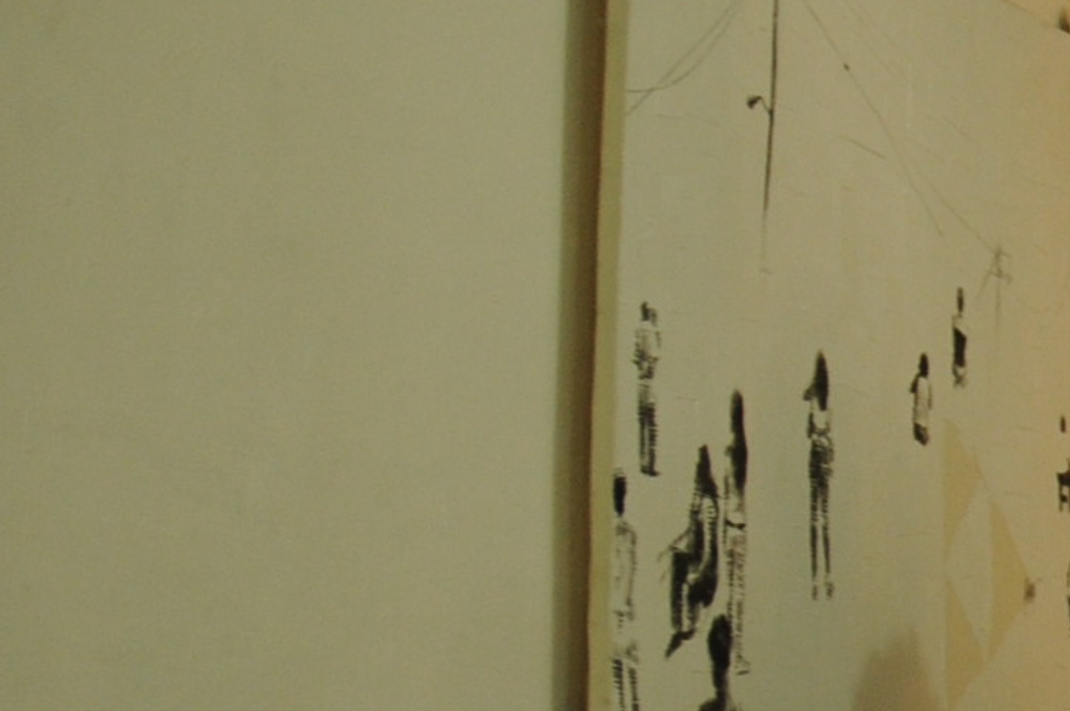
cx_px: 2317
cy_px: 801
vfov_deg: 11.2
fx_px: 3563
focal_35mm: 120
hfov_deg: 13.7
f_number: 3.5
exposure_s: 1/25
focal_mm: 18
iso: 400
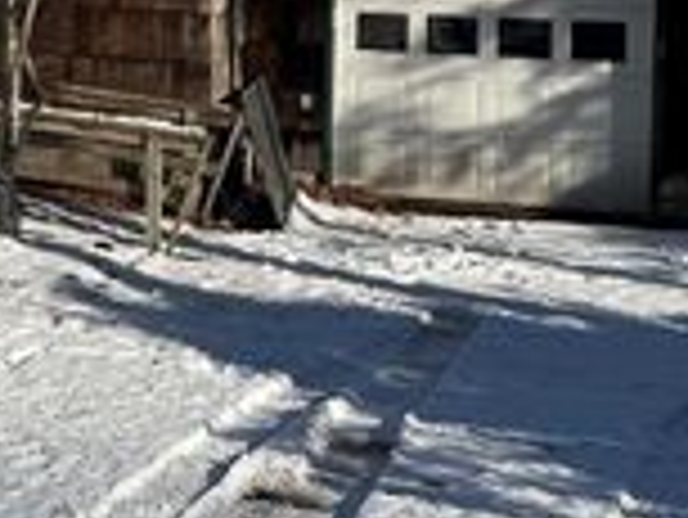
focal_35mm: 93
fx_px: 1850
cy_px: -92
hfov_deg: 20.2
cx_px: -58
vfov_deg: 15.4
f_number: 1.78
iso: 80
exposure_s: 1/9091
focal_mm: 6.76
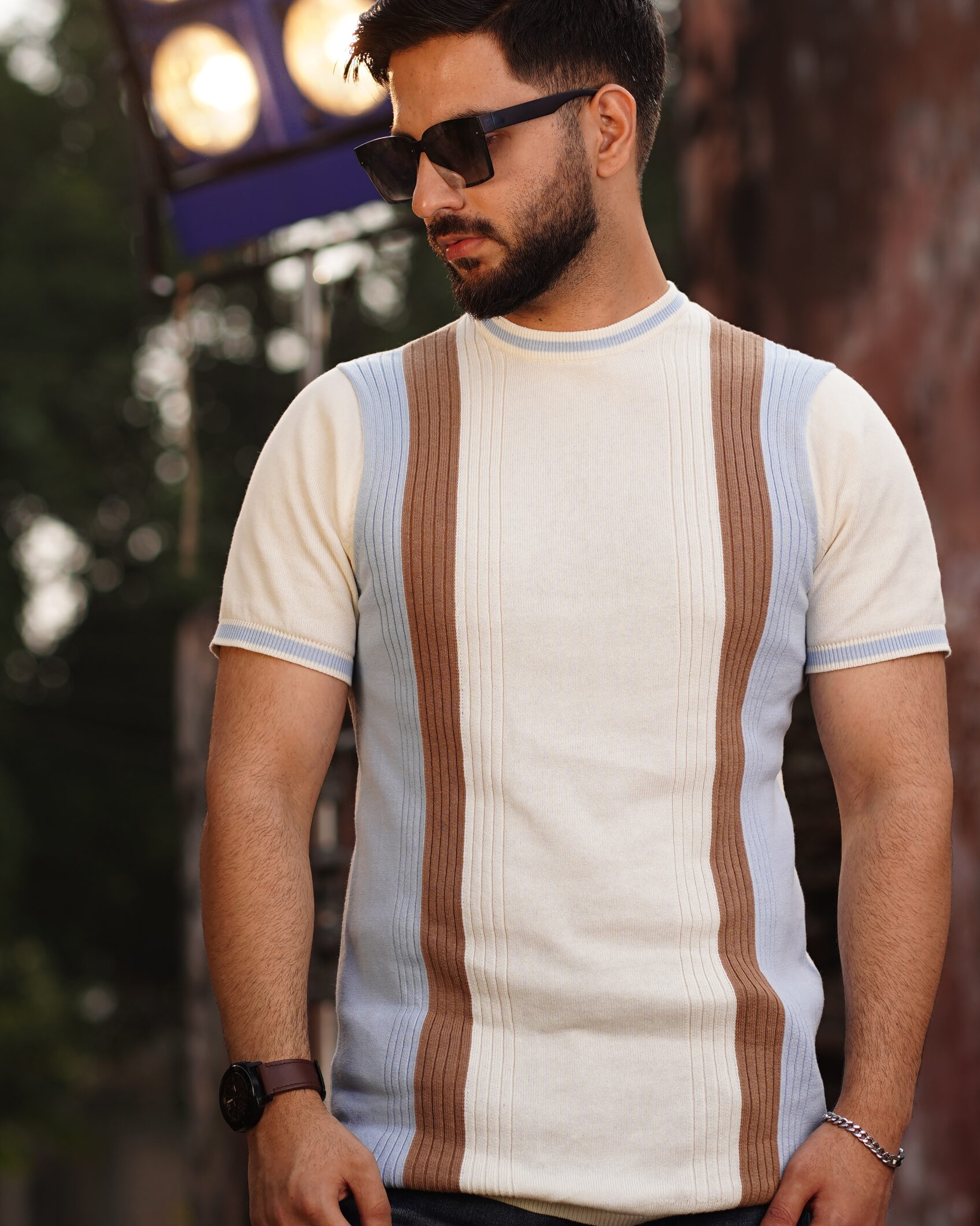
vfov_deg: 13.4
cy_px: 604
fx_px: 5221
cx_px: 489
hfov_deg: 10.7
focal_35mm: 144
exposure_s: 1/640
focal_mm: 85
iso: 100
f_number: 3.2
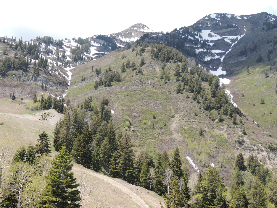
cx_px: 138
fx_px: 320
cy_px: 104
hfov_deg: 46.8
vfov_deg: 36.0
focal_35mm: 40
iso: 100
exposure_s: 1/500
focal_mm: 7.1
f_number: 3.3
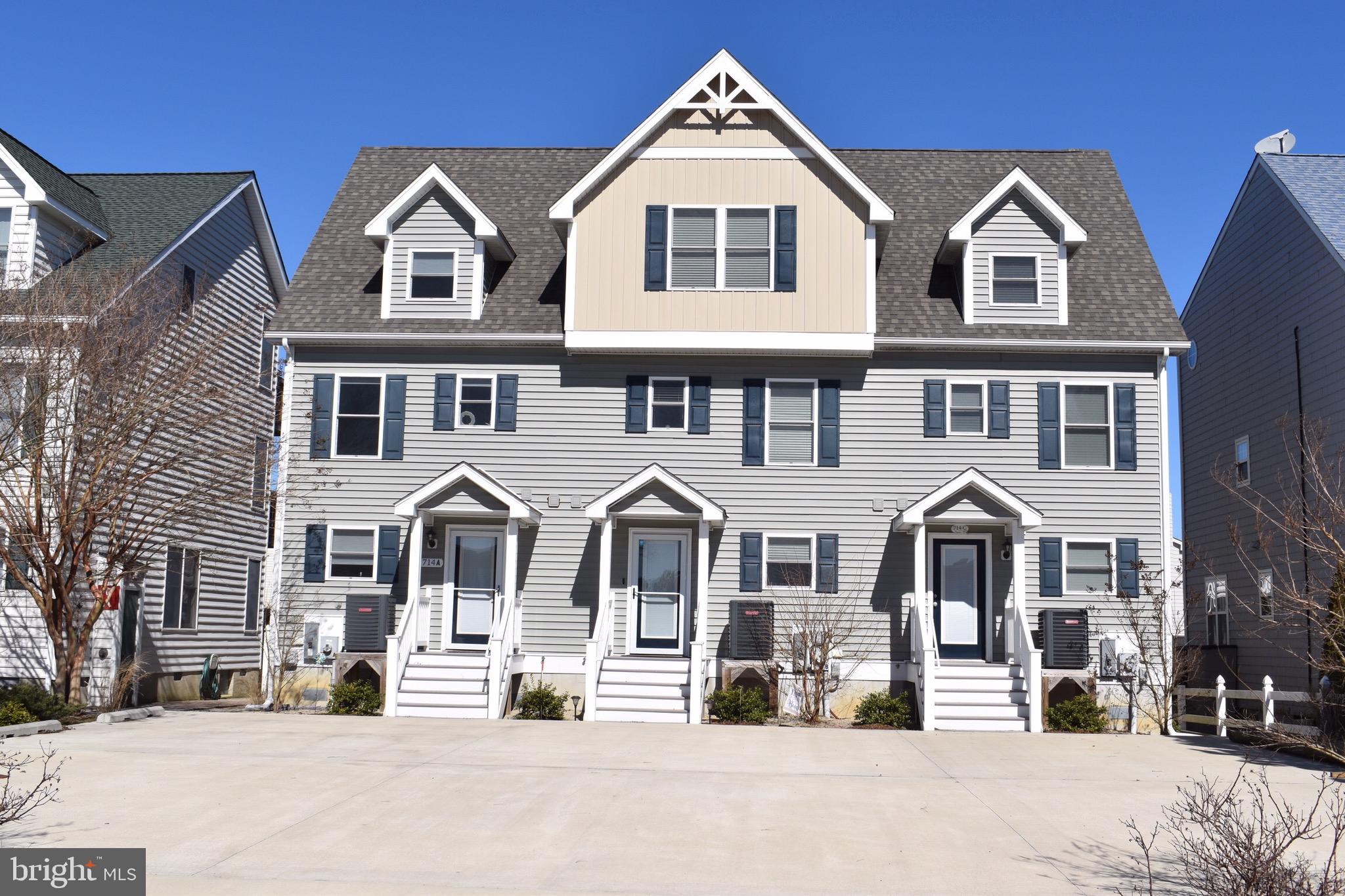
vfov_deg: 35.5
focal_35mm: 38
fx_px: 1401
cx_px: 672
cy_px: 448
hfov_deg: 51.3
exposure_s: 1/500
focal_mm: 25
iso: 200
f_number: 11
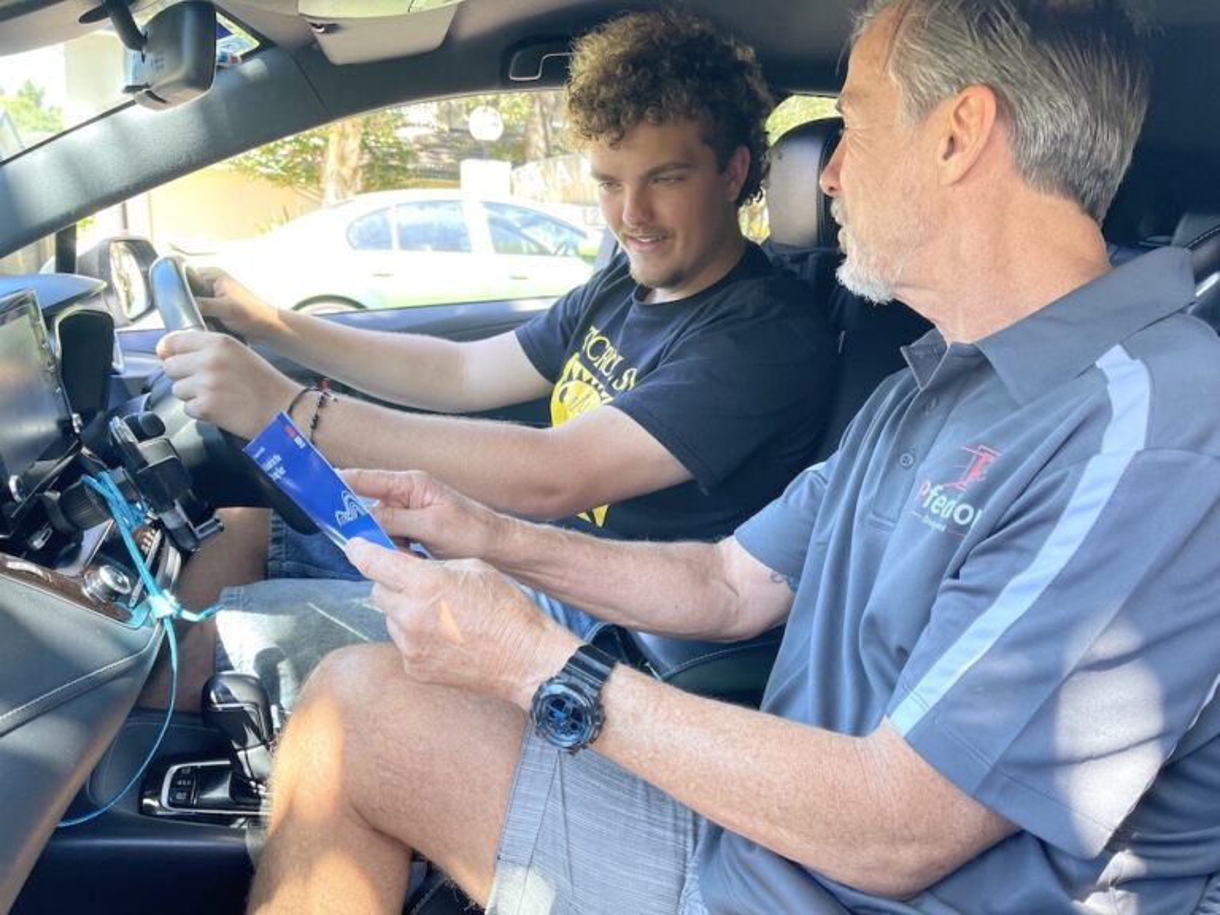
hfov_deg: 69.4
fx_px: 881
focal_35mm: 25
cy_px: 458
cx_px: 610
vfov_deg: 54.9
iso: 100
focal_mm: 5.1
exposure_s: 1/121
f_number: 1.6
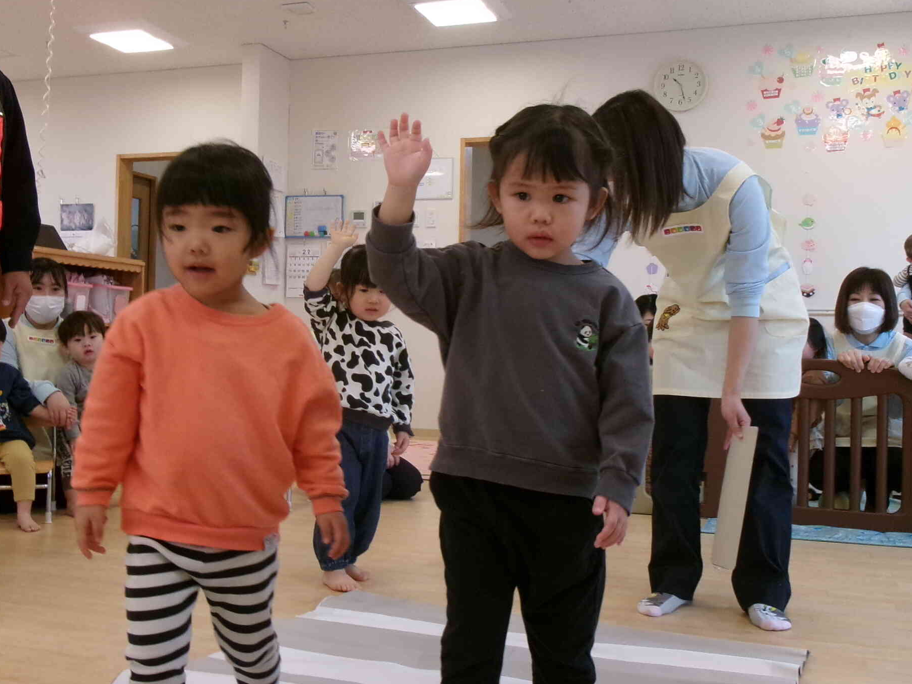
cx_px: 415
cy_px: 325
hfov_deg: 46.7
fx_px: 1054
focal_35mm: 40
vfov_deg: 36.0
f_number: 3.9
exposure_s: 1/125
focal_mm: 5.1
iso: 348
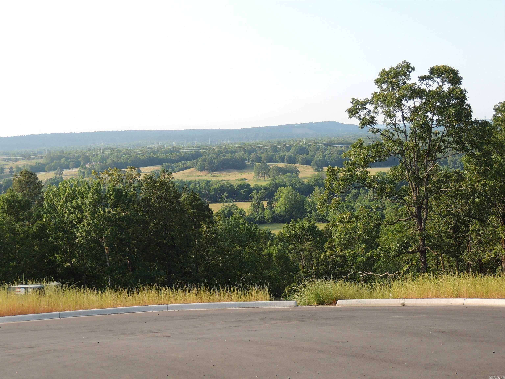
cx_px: 252
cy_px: 190
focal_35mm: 85
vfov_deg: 17.4
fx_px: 1240
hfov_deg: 23.0
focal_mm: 15.1
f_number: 4
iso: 100
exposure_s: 1/250
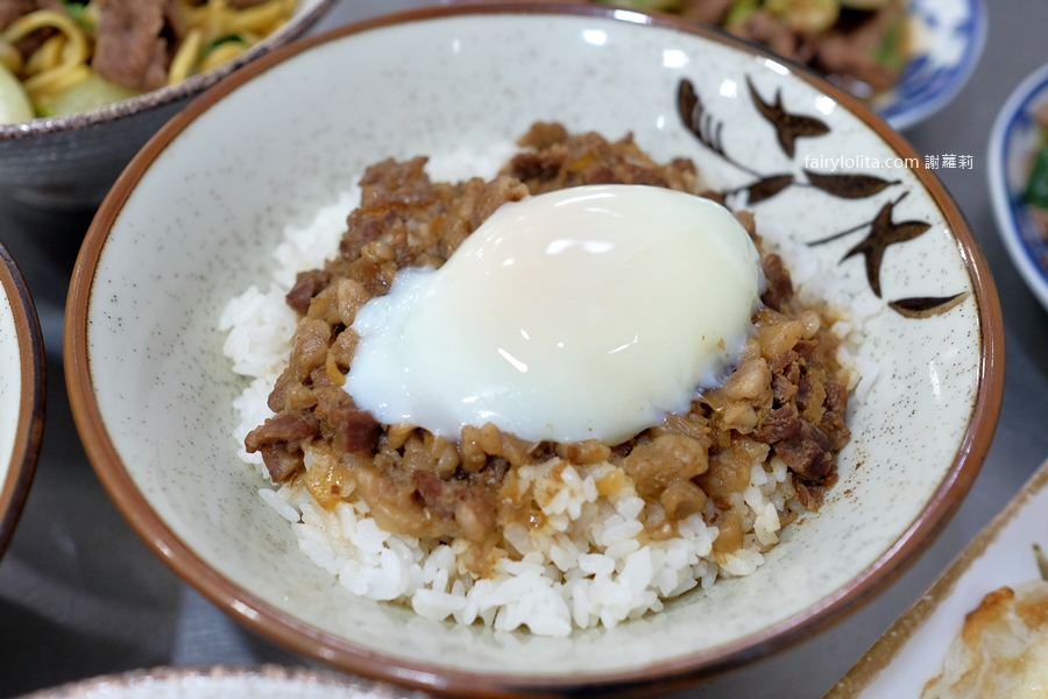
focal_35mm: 35
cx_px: 524
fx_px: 1019
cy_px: 350
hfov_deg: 54.4
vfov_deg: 37.9
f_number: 3.2
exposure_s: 1/90
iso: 1000
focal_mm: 23
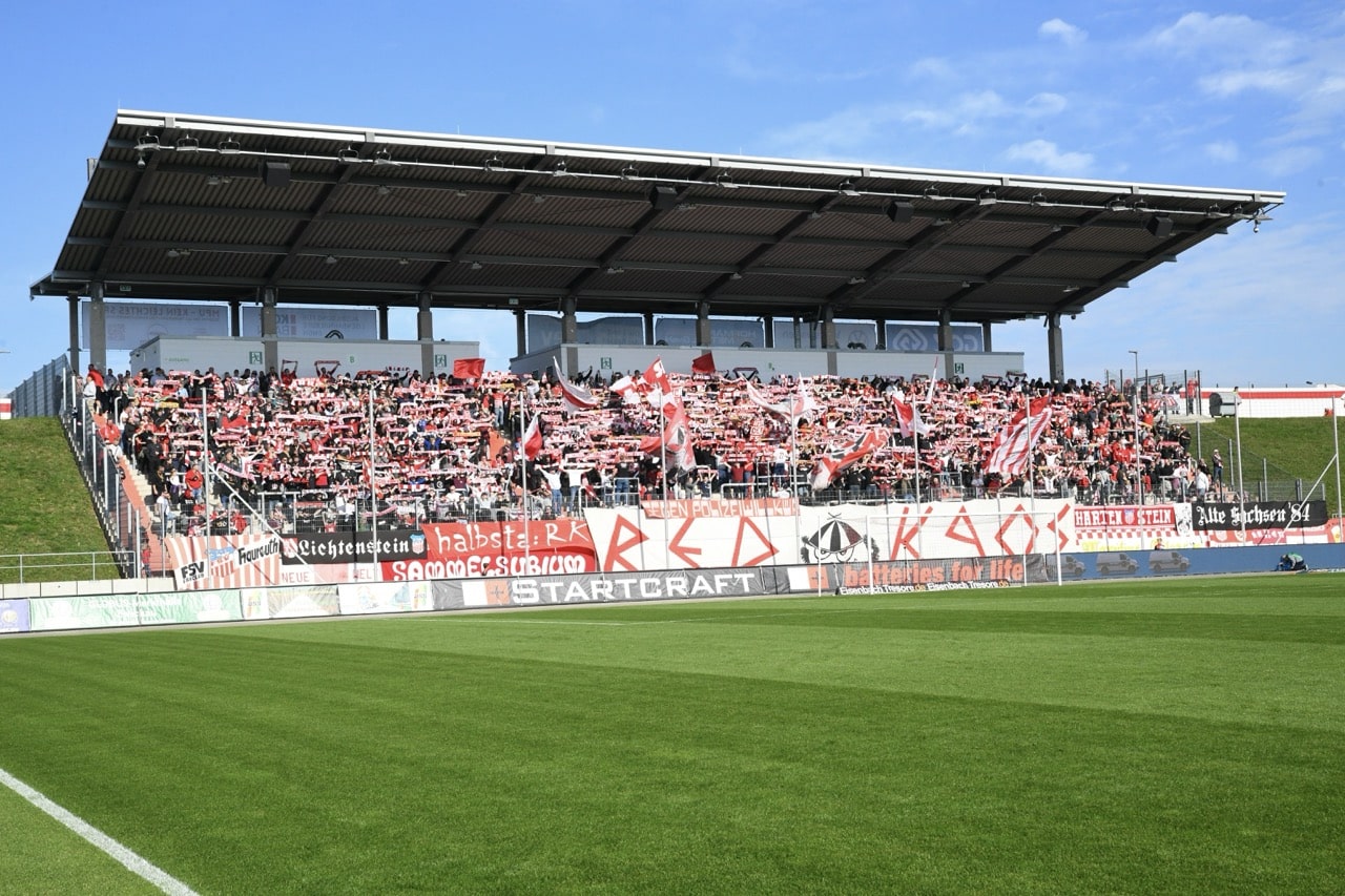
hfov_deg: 39.6
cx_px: 672
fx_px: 1868
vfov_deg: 27.0
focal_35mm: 50
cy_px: 448
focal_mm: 50
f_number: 13
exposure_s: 1/1600
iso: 2000
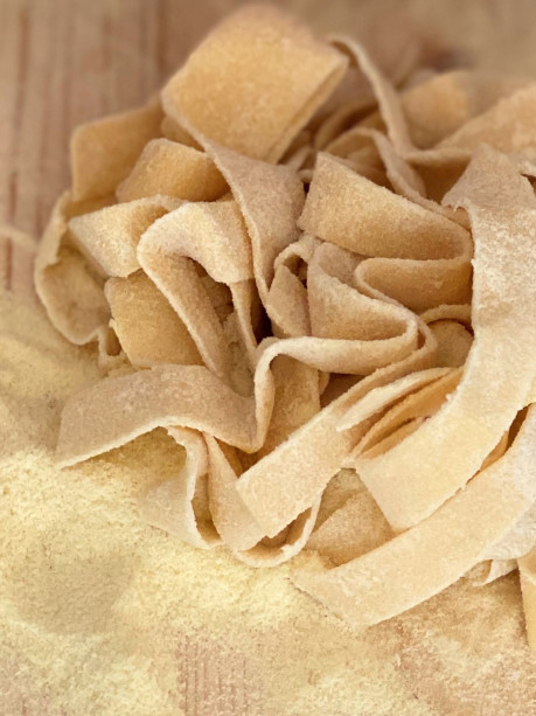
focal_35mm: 96
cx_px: 392
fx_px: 1984
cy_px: 274
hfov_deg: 15.3
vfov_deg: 20.4
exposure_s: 1/122
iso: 125
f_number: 2
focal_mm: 6
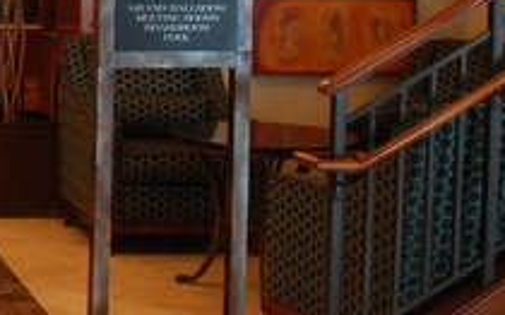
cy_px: -78
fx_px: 1444
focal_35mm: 105
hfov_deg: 17.8
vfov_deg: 12.1
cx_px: -240
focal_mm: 18
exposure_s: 1.6
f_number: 11
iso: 100
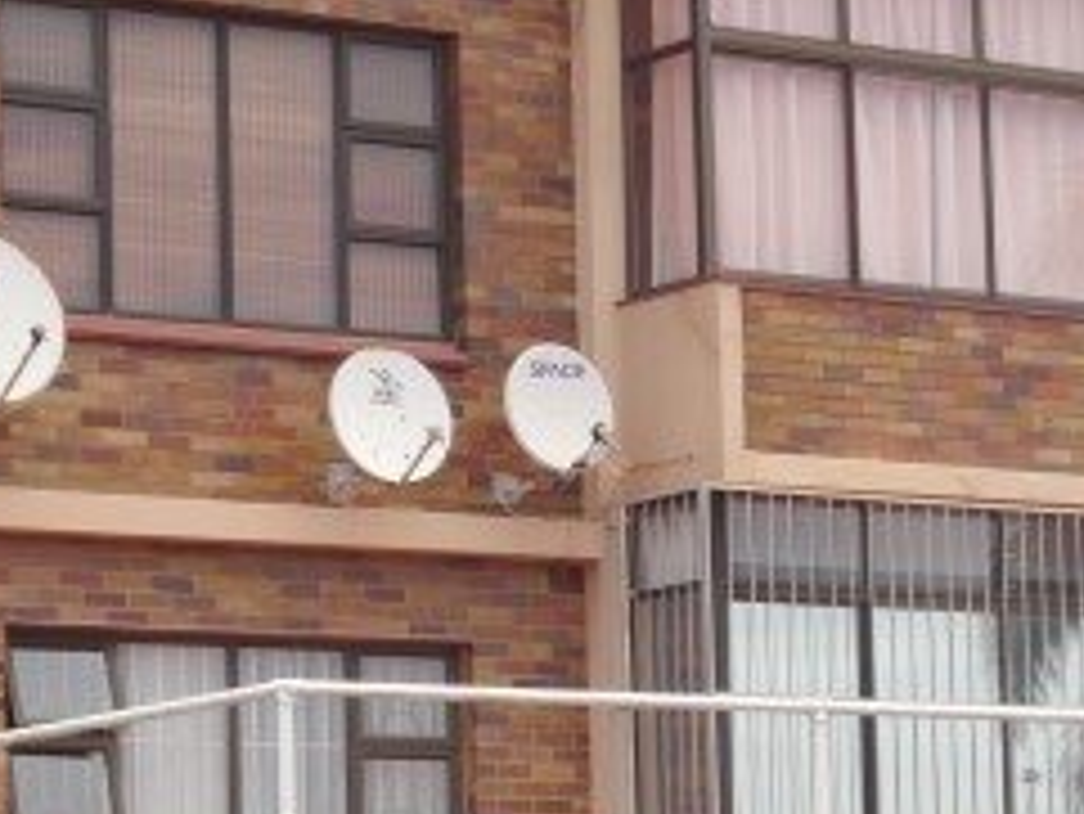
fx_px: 5232
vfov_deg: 8.9
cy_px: 463
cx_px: 1017
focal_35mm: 167
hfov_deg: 11.7
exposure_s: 1/160
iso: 160
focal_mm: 21
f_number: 10
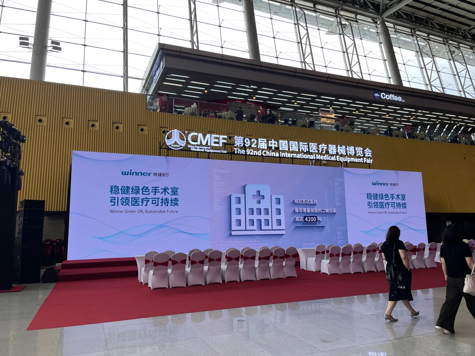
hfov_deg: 67.3
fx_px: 357
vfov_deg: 53.1
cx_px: 238
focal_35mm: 26
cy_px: 178
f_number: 1.6
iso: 40
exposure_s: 1/240
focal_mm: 5.1
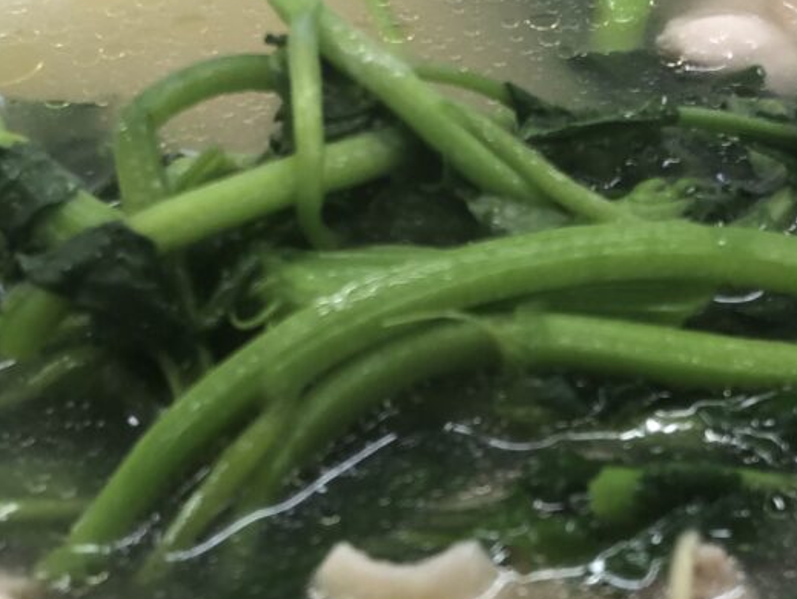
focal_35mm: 69
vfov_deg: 20.9
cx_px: 464
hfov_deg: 28.1
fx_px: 1590
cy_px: 522
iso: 25
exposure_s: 1/33
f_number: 1.8
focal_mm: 4
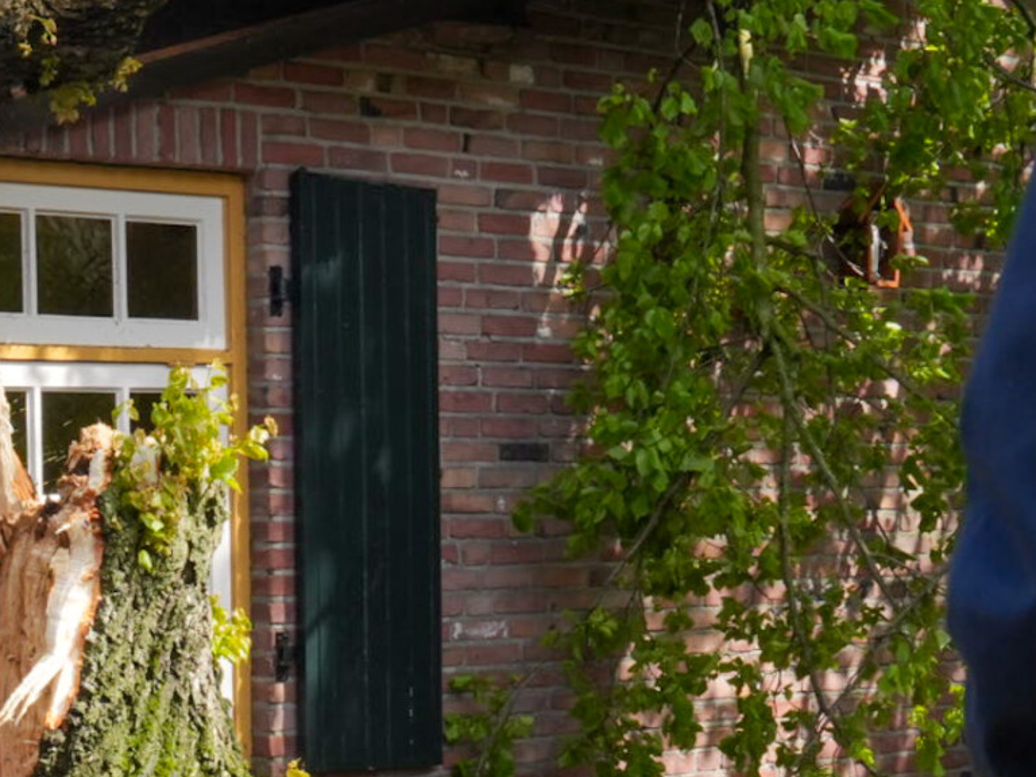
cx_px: -212
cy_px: 832
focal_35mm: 89
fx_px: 2664
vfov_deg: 16.2
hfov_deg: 20.6
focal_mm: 25
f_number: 22
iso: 1000
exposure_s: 1/80
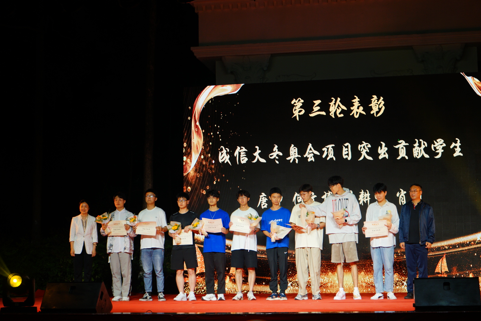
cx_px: 240
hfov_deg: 28.8
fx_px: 936
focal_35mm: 70
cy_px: 160
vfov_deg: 19.5
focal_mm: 70
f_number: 5.6
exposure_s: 1/80
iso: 200
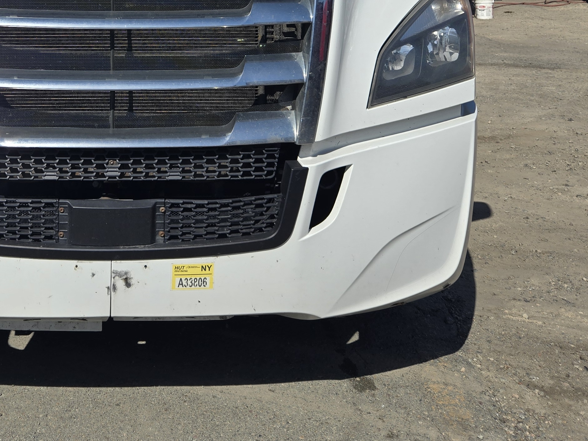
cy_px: -23
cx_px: 115
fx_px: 832
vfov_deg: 27.5
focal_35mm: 49
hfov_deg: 37.5
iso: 25
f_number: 1.8
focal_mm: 5.4
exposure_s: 1/3126
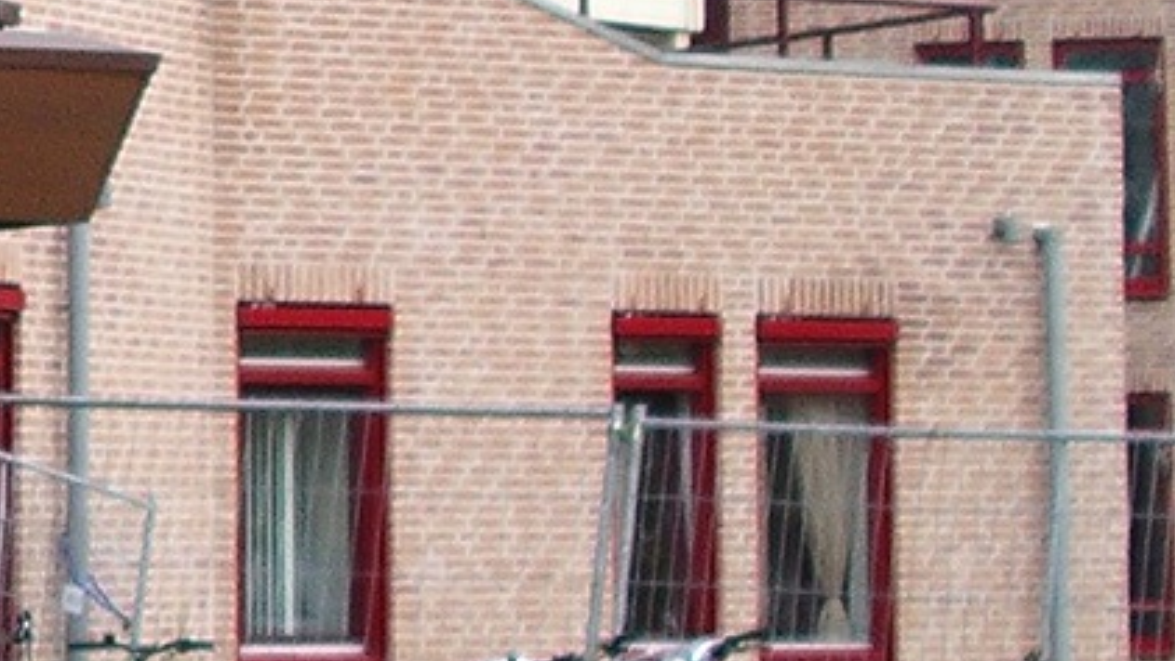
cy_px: -312
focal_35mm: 184
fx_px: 5734
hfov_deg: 11.0
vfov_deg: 6.5
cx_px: -823
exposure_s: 1/82
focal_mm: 7.8
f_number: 2.8
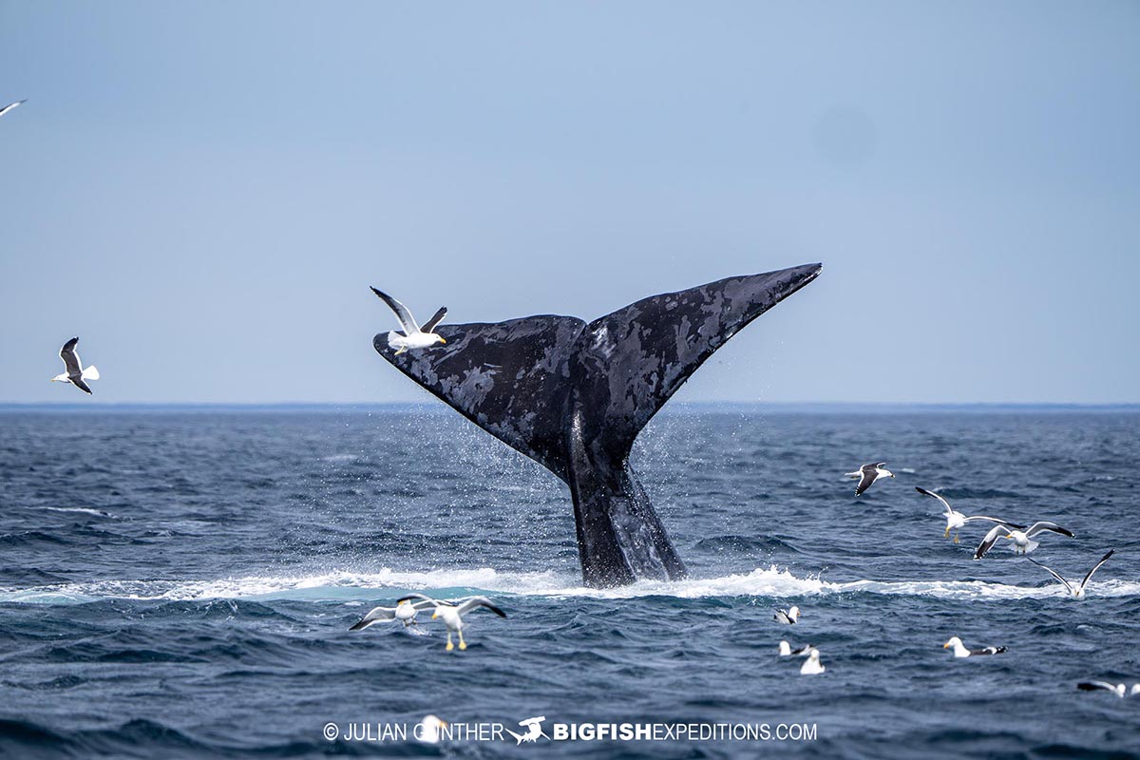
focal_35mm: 612
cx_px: 570
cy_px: 380
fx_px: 19378
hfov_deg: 3.4
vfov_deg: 2.2
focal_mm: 612
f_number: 9
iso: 1000
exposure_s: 1/2000
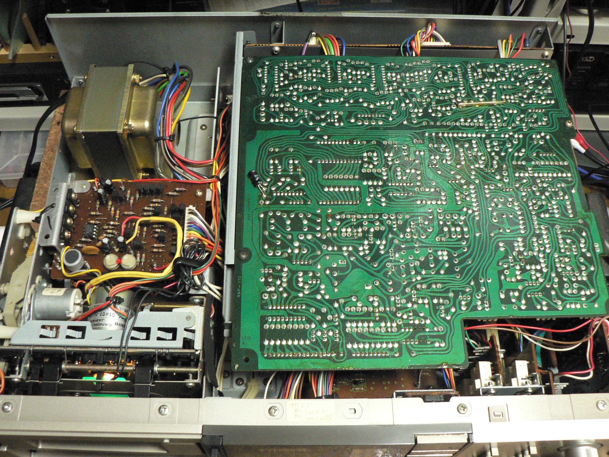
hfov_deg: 51.4
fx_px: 633
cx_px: 304
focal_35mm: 36
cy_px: 228
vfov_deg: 39.7
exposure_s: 1/25
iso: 400
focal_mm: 6
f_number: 2.8
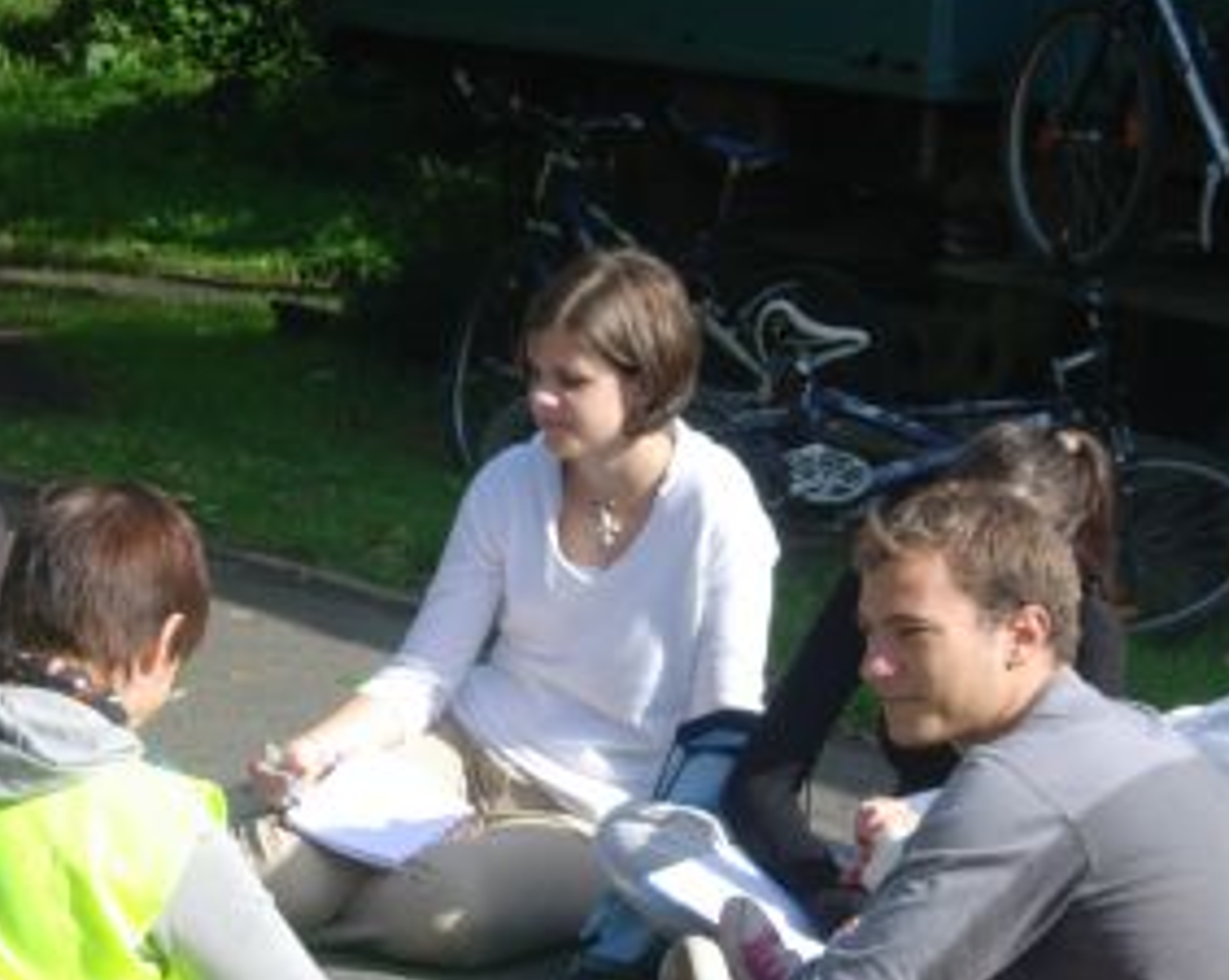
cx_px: 370
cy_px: 636
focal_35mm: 204
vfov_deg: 7.6
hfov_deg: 9.5
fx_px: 7413
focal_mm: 19.1
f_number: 4.3
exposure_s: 1/384
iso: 64
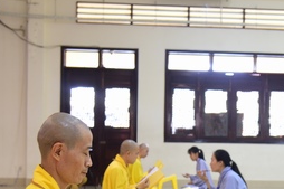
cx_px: 231
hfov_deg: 24.3
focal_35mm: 82
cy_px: 157
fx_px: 646
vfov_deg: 16.5
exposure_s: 1/25
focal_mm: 32
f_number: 4
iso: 800
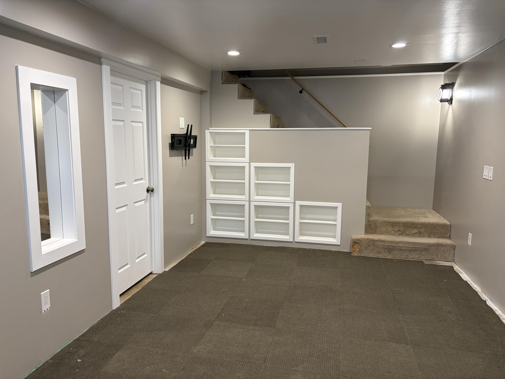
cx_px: 252
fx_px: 379
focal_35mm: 26
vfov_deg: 53.1
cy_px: 190
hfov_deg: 67.3
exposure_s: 1/60
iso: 160
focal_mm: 5.96
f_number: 1.6
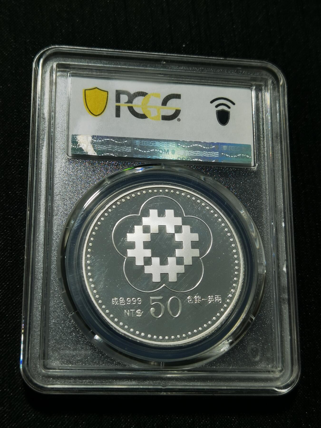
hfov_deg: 25.2
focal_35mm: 58
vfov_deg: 33.2
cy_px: 214
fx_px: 717
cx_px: 160
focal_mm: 6.67
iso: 50
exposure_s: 1/100
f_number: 1.9
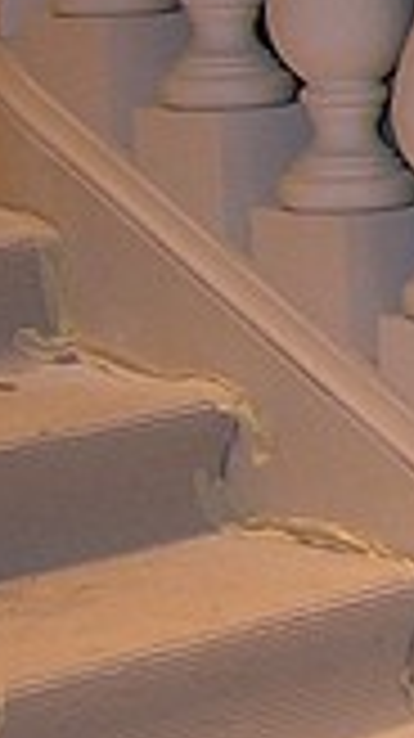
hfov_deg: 7.6
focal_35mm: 153
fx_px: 2992
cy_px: 108
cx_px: 837
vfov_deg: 14.0
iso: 100
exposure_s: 1/60.1
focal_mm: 4.7
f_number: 2.6
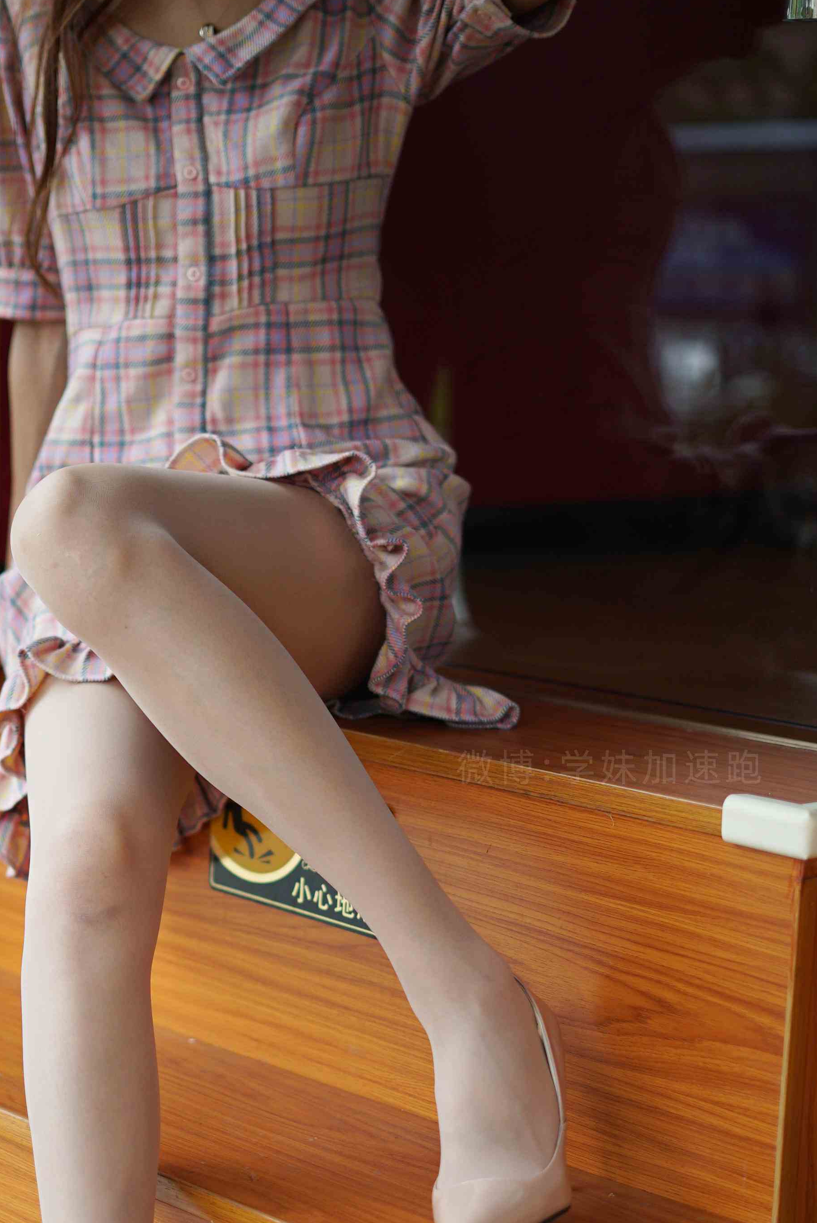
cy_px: 846
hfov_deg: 17.4
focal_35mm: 78
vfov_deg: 25.8
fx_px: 2652
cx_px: 211
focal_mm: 50
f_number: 1.8
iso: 200
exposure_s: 1/1000
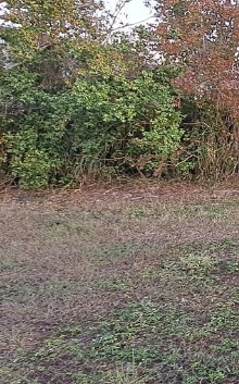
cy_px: 152
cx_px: 410
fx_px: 418
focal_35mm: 40
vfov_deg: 49.0
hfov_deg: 22.2
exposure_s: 1/40
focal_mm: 1.74
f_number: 2.2
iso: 50
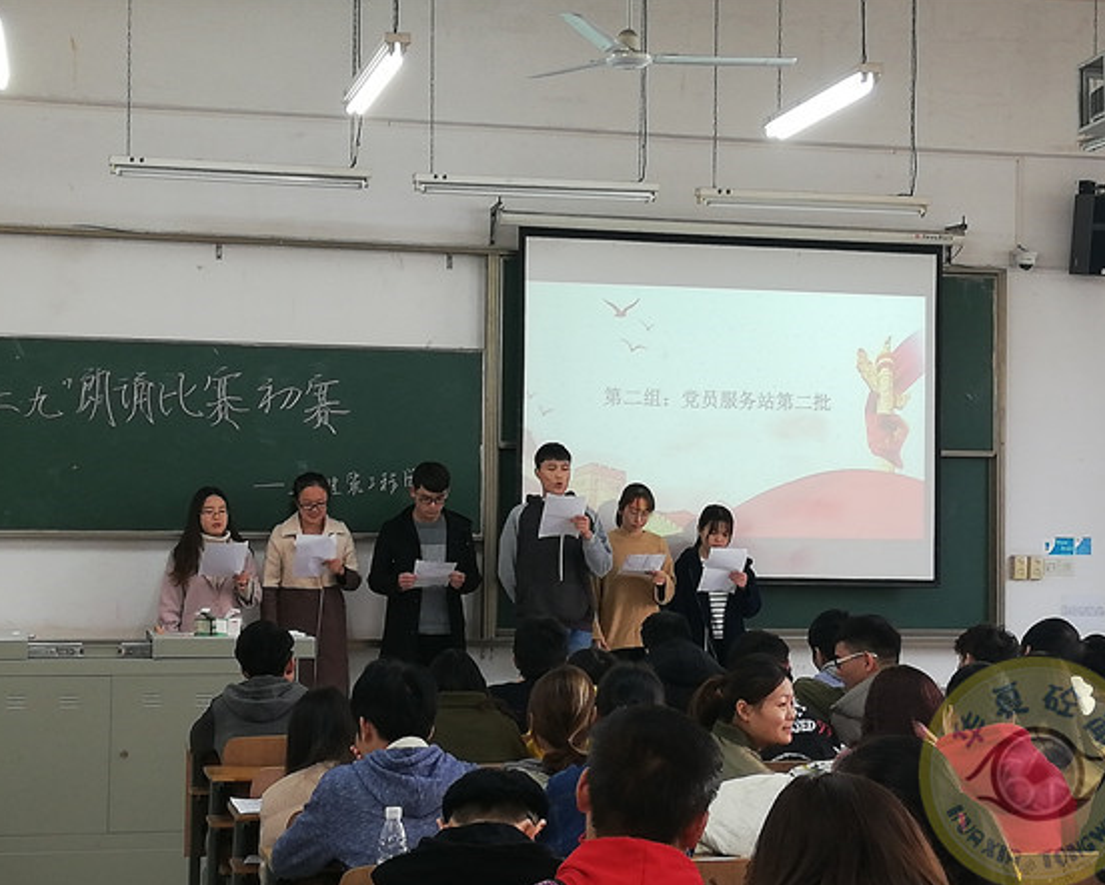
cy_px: 445
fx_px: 2290
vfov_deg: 21.9
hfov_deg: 27.1
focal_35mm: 70
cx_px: 557
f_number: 2.2
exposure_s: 1/33.3
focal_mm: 3.81
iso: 200
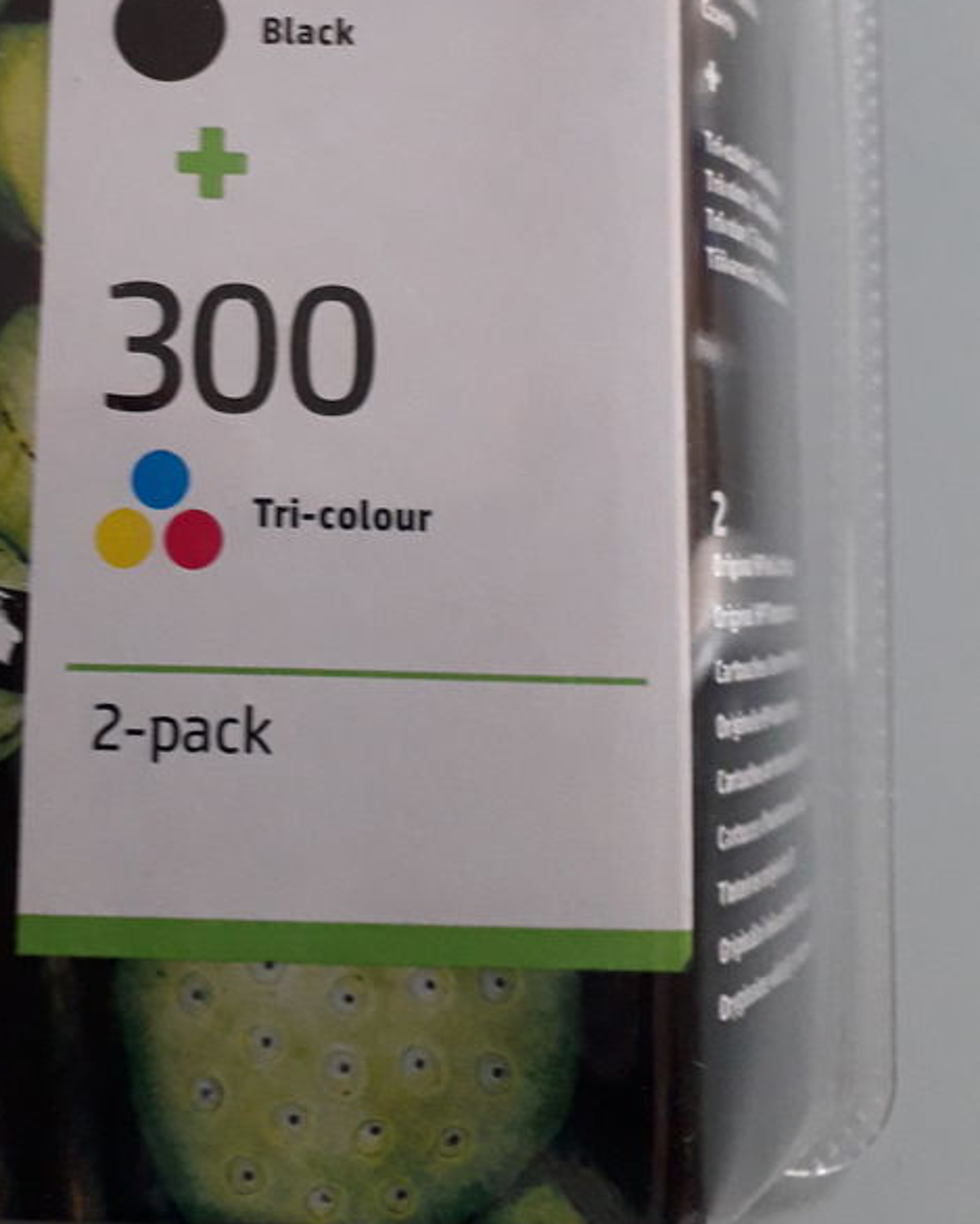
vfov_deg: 39.7
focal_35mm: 45
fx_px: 1631
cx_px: 238
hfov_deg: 32.8
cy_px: 267
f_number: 1.9
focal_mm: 3.6
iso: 200
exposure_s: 1/50
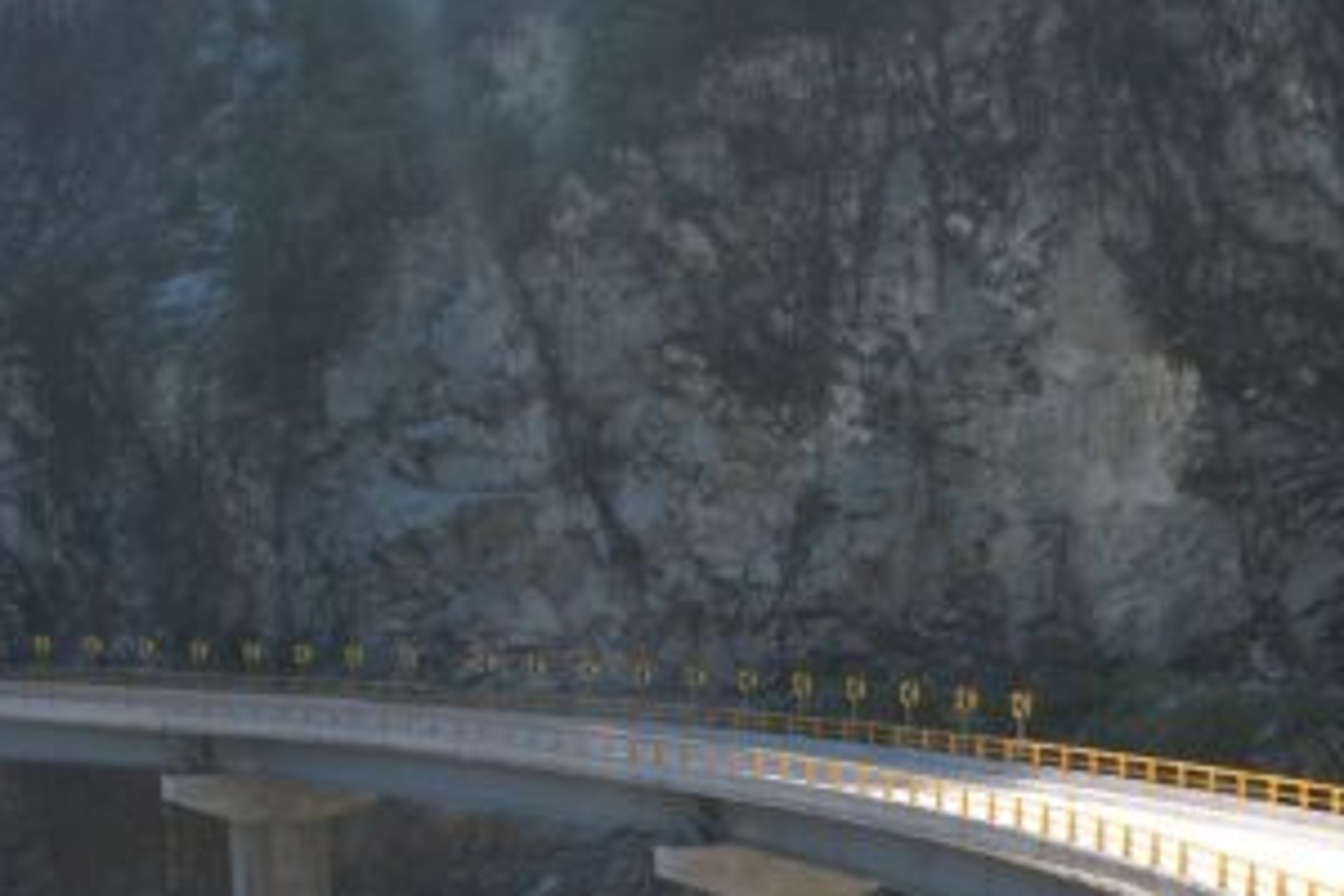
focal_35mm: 75
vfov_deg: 16.9
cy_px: 1234
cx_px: 1308
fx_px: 2800
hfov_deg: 25.8
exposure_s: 1/800
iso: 100
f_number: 2.8
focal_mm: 8.38
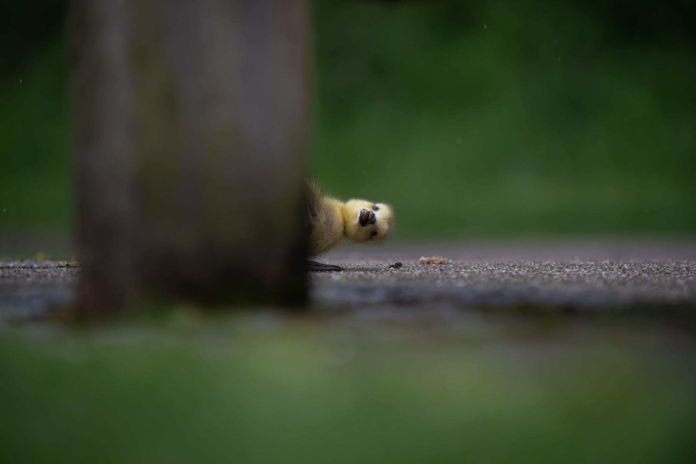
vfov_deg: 6.9
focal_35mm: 200
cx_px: 348
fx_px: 3868
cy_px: 232
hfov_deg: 10.3
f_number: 5
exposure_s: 1/1600
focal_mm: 200
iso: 800
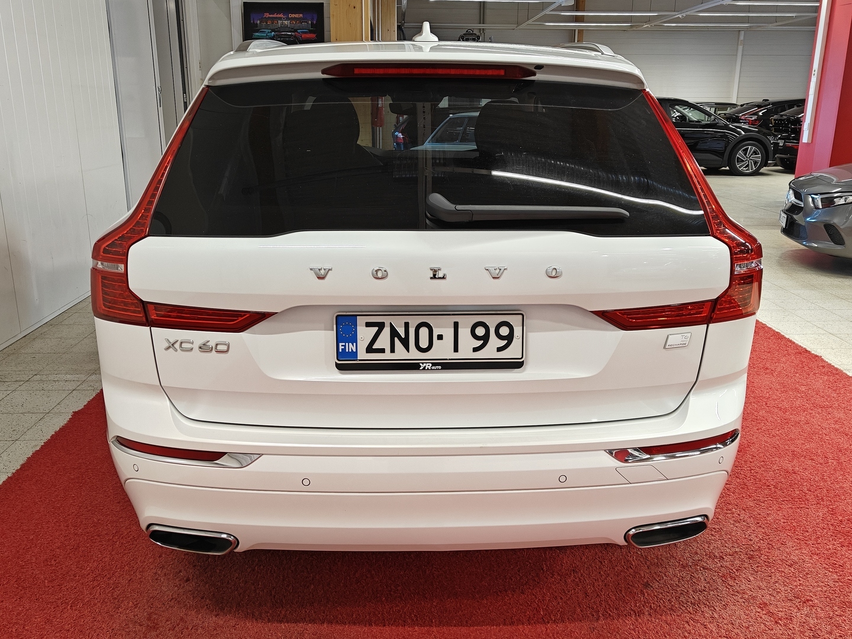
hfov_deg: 58.4
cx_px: 426
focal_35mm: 31
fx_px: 763
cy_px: 320
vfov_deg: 45.4
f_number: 1.8
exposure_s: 1/100
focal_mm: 5.59
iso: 125
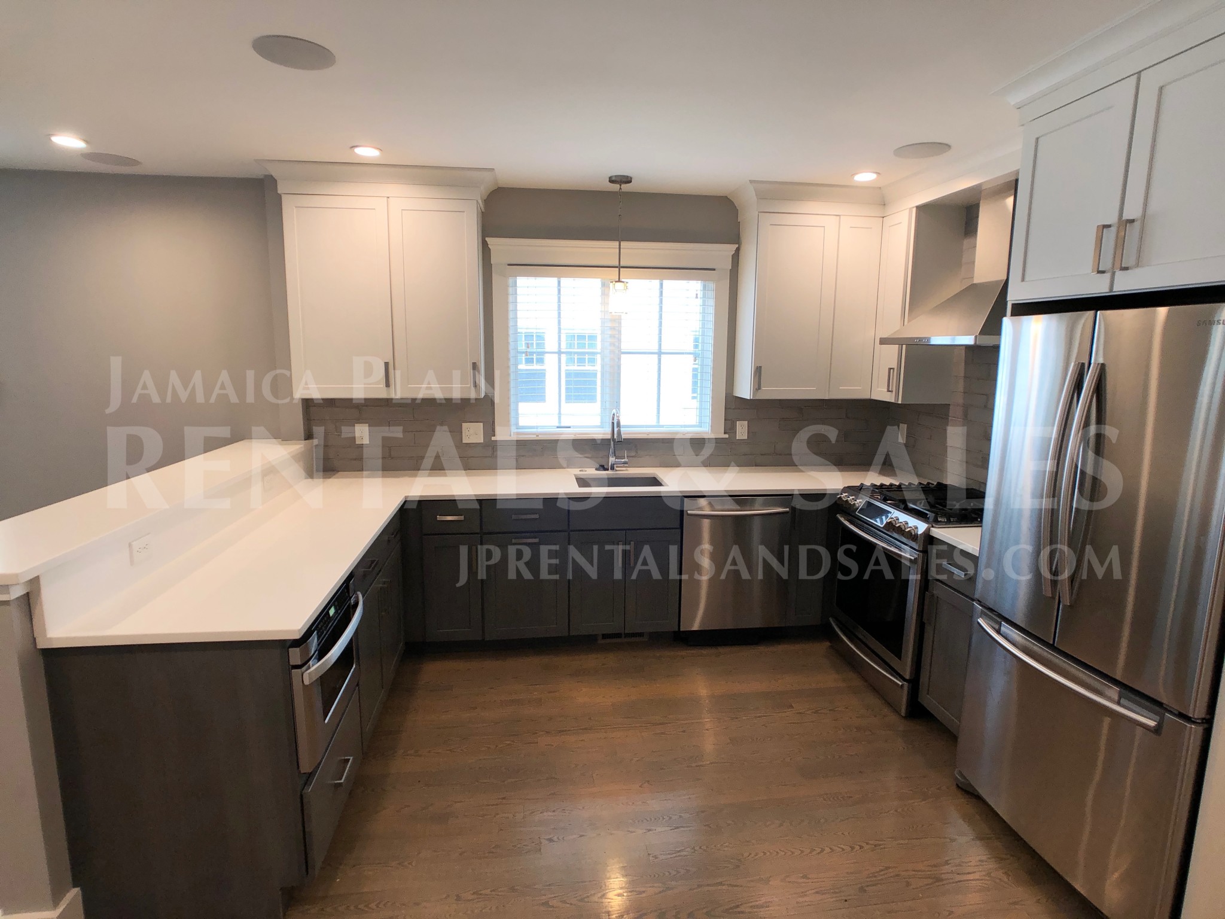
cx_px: 612
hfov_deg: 63.4
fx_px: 991
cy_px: 460
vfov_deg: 49.7
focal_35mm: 28
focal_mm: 3.99
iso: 32
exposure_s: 1/60
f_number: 1.8
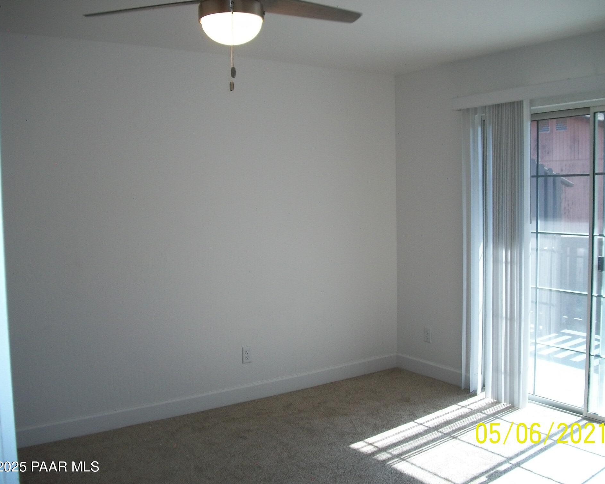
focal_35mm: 34
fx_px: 609
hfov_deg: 52.8
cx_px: 313
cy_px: 242
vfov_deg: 43.4
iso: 80
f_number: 2.9
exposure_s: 1/100
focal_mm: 5.7
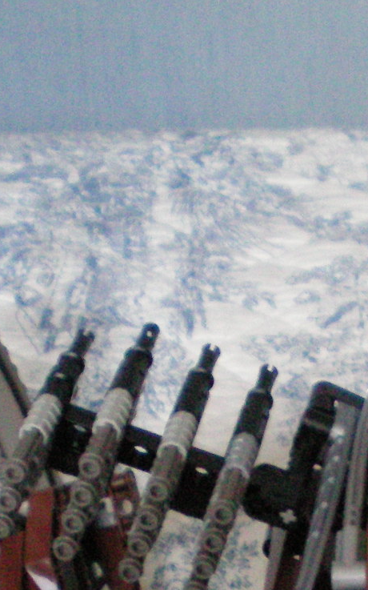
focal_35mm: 112
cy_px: 540
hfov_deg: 11.5
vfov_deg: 18.3
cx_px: 412
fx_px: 1799
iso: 400
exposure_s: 1/20
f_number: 3.1
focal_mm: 6.3
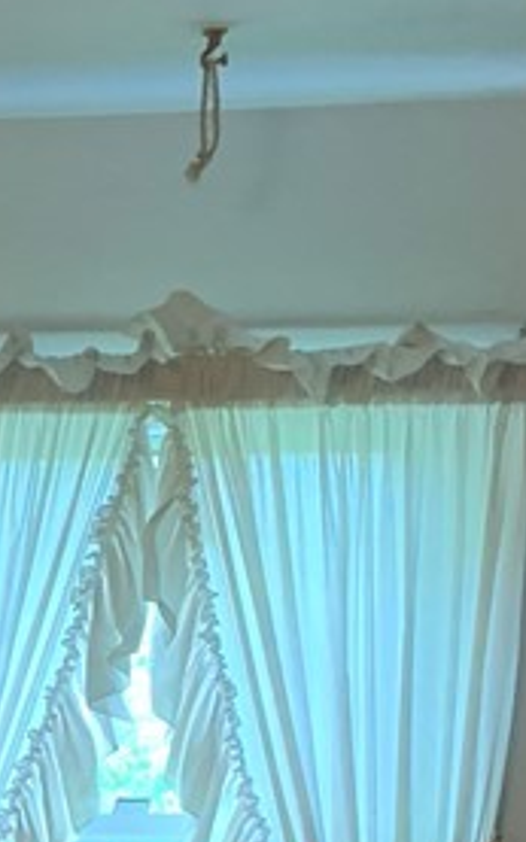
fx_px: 2341
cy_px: 1131
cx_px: -550
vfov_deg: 18.8
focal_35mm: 102
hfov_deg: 11.5
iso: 320
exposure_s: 1/60
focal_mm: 4.25
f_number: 1.8
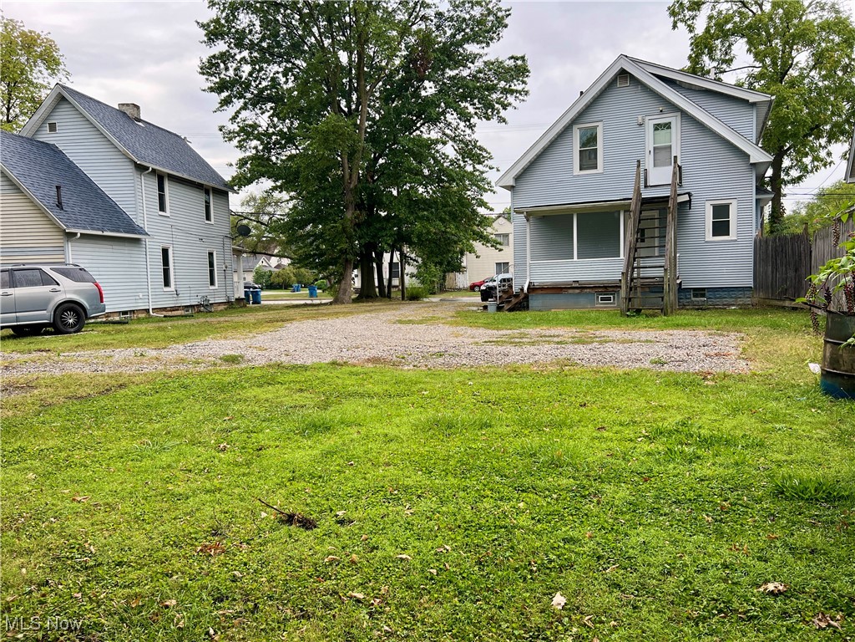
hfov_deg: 67.3
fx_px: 642
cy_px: 321
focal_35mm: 26
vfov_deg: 53.1
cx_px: 428
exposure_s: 1/666
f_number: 1.5
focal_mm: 5.7
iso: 50
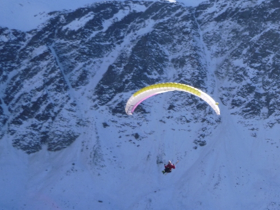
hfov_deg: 18.5
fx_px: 849
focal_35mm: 105
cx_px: 227
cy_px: 100
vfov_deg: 14.1
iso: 100
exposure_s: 1/250
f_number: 5.3
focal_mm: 11.1
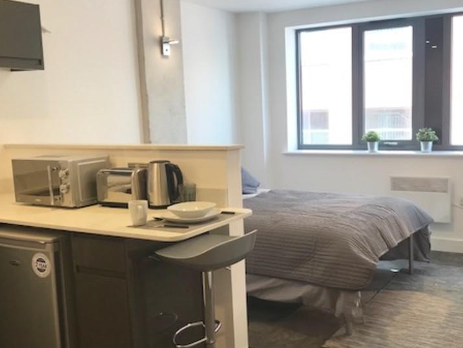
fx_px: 535
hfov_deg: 46.6
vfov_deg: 36.0
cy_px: 184
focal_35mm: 40
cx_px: 269
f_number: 1.8
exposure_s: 1/100
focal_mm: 3.99
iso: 32
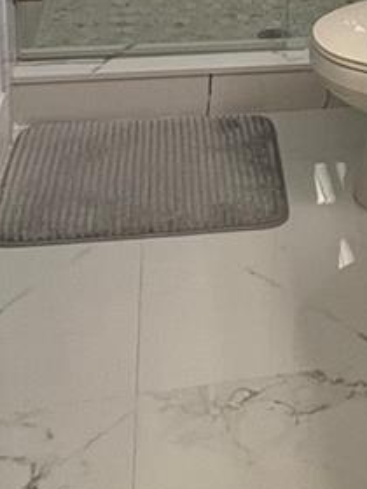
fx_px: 848
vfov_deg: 27.1
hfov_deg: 23.4
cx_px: 367
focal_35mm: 60
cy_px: -145
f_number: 2.2
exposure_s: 1/120
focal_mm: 2.22
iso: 250
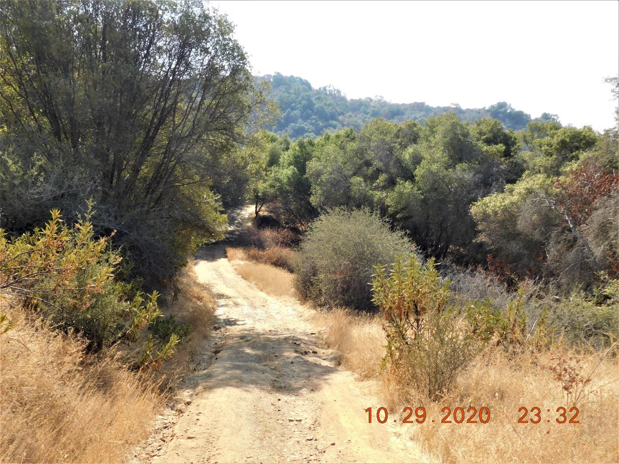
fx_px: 644
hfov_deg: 51.4
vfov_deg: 39.6
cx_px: 310
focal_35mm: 36
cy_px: 232
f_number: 3.5
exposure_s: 1/500
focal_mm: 6.3
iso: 125
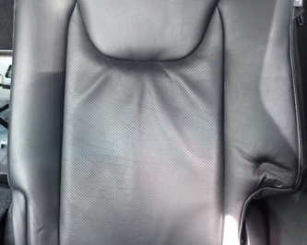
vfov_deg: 34.0
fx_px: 400
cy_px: 98
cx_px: 144
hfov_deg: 42.0
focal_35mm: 44
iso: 400
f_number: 2
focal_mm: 4.5
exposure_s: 1/30
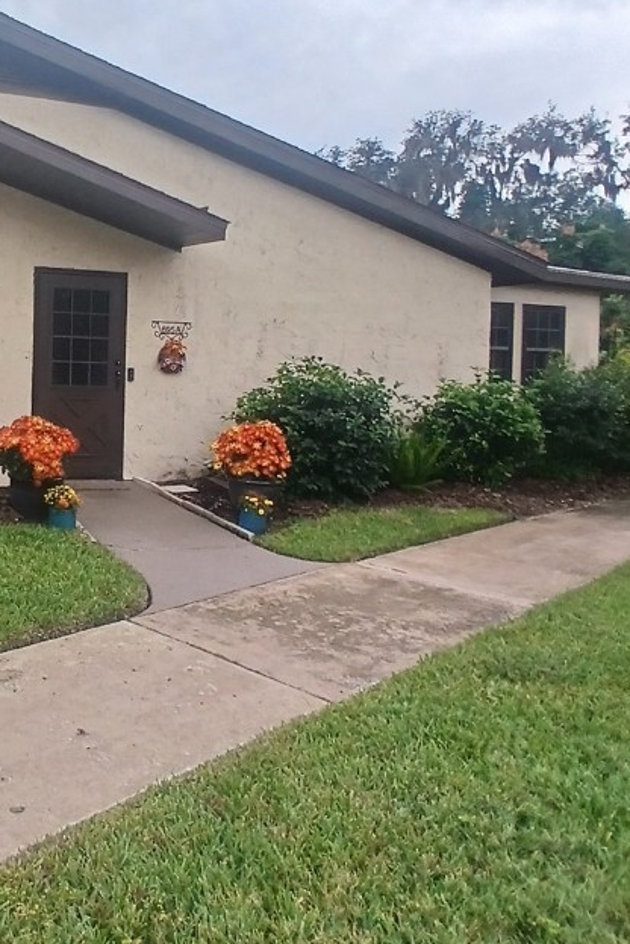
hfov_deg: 41.4
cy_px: 398
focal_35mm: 29
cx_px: 62
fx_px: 761
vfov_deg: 63.3
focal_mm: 1.4
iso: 50
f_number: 2.2
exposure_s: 1/1033
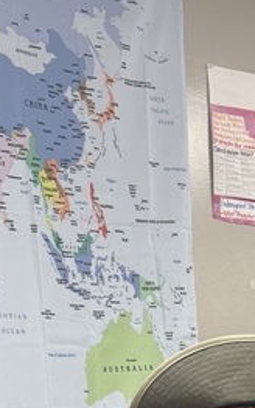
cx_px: 257
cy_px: 572
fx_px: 1103
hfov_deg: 13.0
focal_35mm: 99
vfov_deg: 19.0
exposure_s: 1/62
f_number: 1.78
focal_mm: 6.76
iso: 125
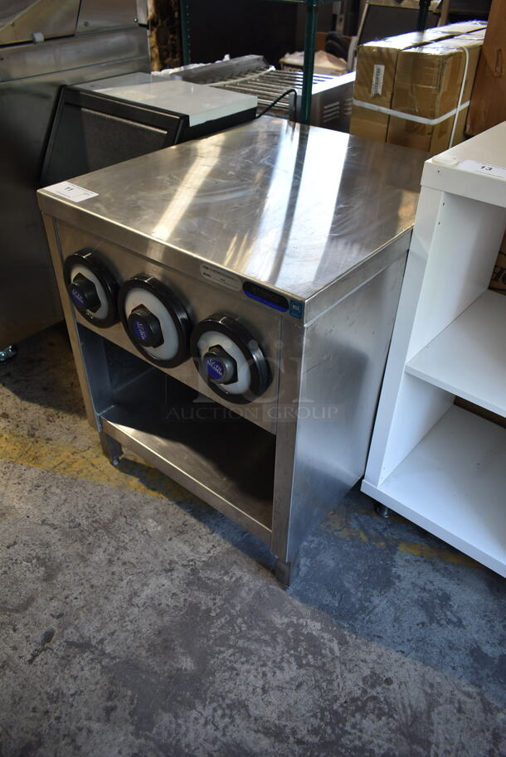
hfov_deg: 48.0
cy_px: 378
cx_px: 253
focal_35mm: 27
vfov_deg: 67.3
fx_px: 568
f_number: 3.5
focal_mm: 18
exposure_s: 1/30
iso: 450
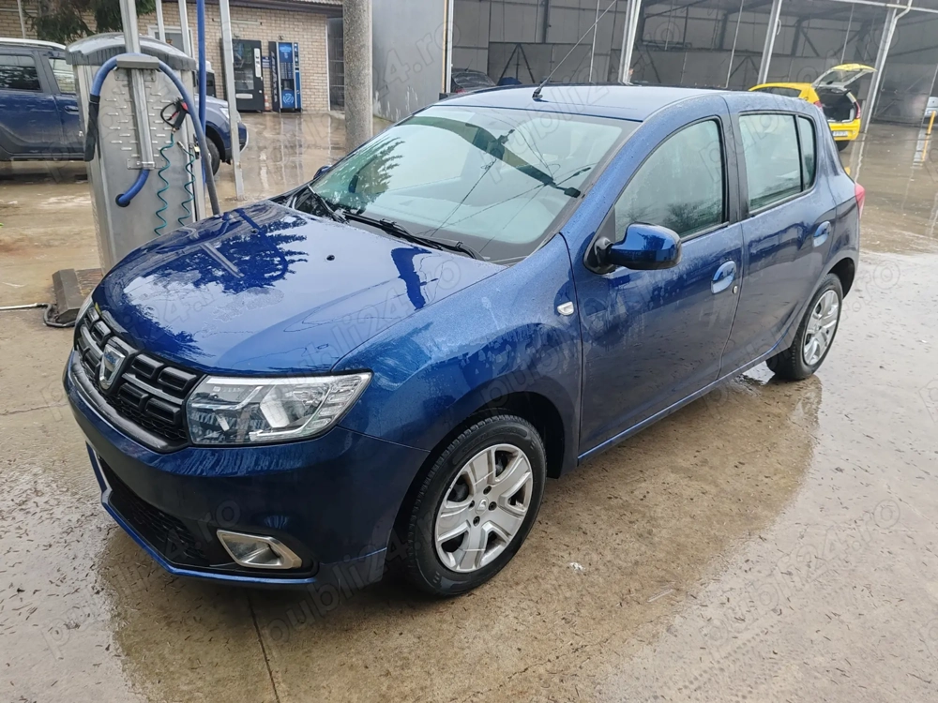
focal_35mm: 27
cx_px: 469
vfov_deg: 51.4
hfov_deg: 65.3
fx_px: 732
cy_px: 352
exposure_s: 1/100
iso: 80
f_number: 1.9
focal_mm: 6.12
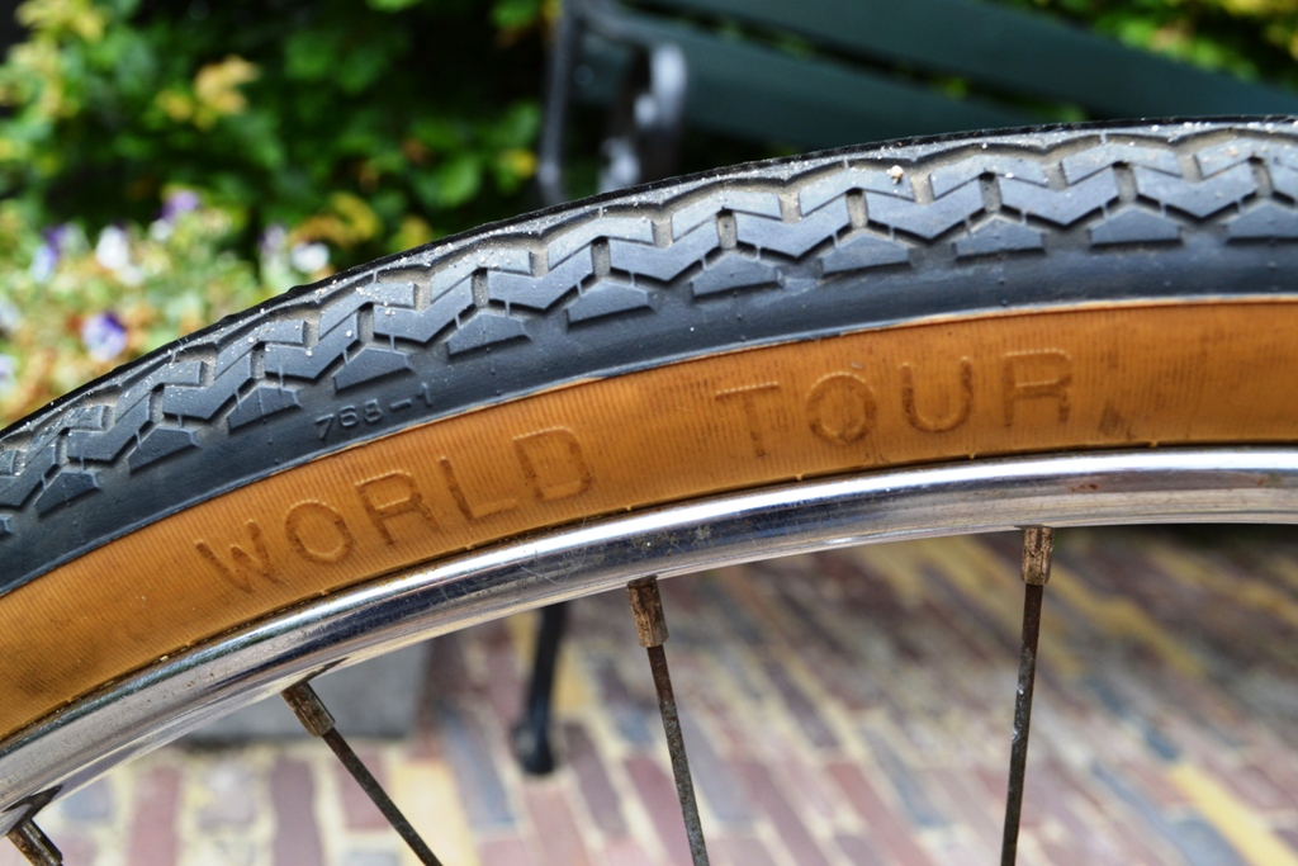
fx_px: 1298
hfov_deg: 53.1
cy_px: 433
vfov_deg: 36.9
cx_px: 649
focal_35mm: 36
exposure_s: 1/125
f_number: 8
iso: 400
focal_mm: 24
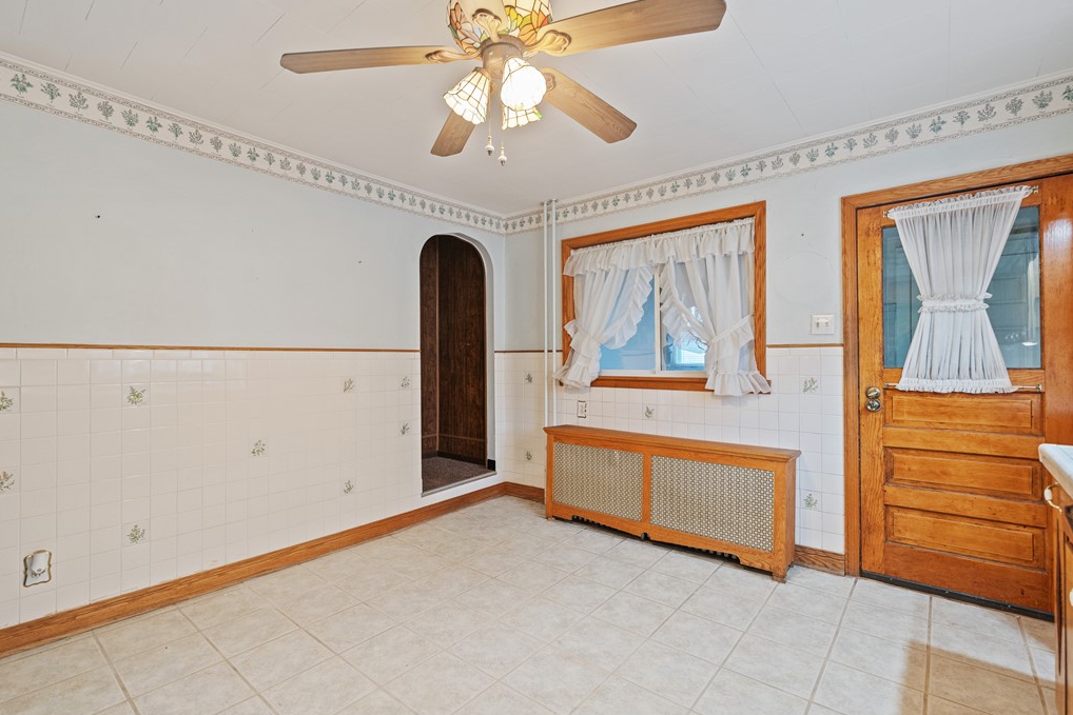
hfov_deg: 96.7
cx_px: 520
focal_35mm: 16
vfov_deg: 73.8
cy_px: 362
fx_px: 477
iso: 1600
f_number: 2.8
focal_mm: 15
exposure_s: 1/30
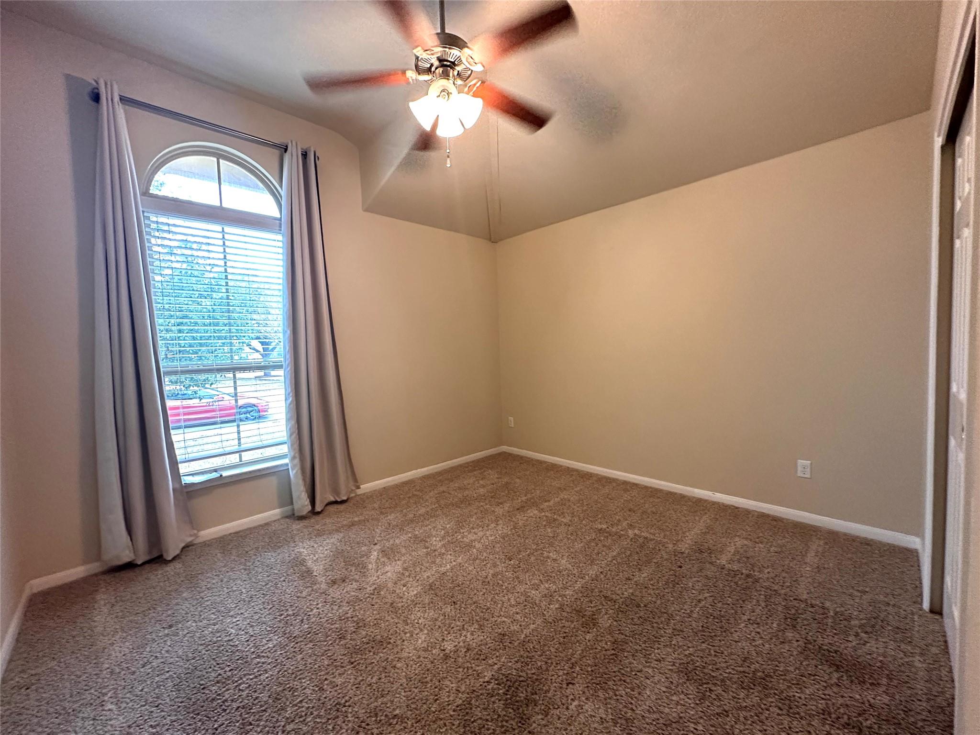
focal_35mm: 14
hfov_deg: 102.1
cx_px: 490
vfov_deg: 85.7
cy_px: 368
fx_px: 396
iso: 500
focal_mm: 2.22
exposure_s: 1/60
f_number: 2.2
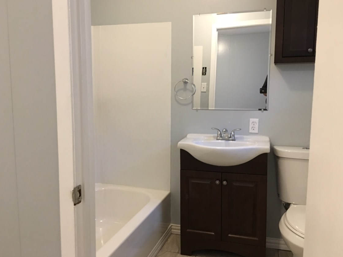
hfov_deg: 60.0
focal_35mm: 30
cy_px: 128
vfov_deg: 46.8
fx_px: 297
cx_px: 172
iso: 100
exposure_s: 1/15
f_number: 2.2
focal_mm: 4.15
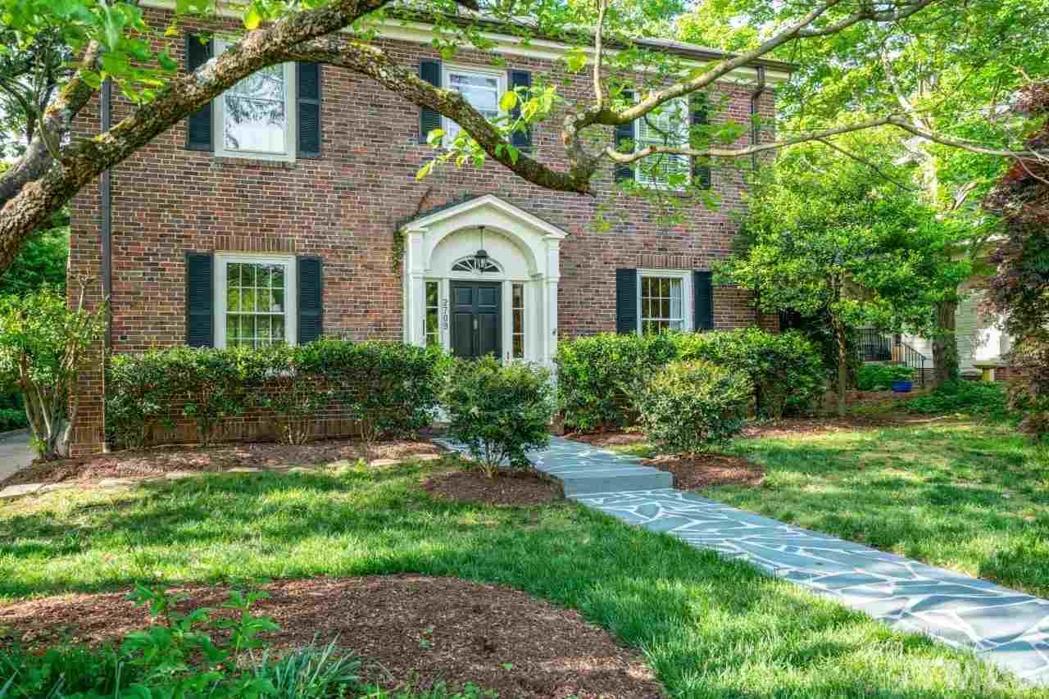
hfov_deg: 65.5
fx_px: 816
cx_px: 524
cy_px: 350
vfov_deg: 46.4
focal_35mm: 28
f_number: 10
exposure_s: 1/10
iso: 200
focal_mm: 28
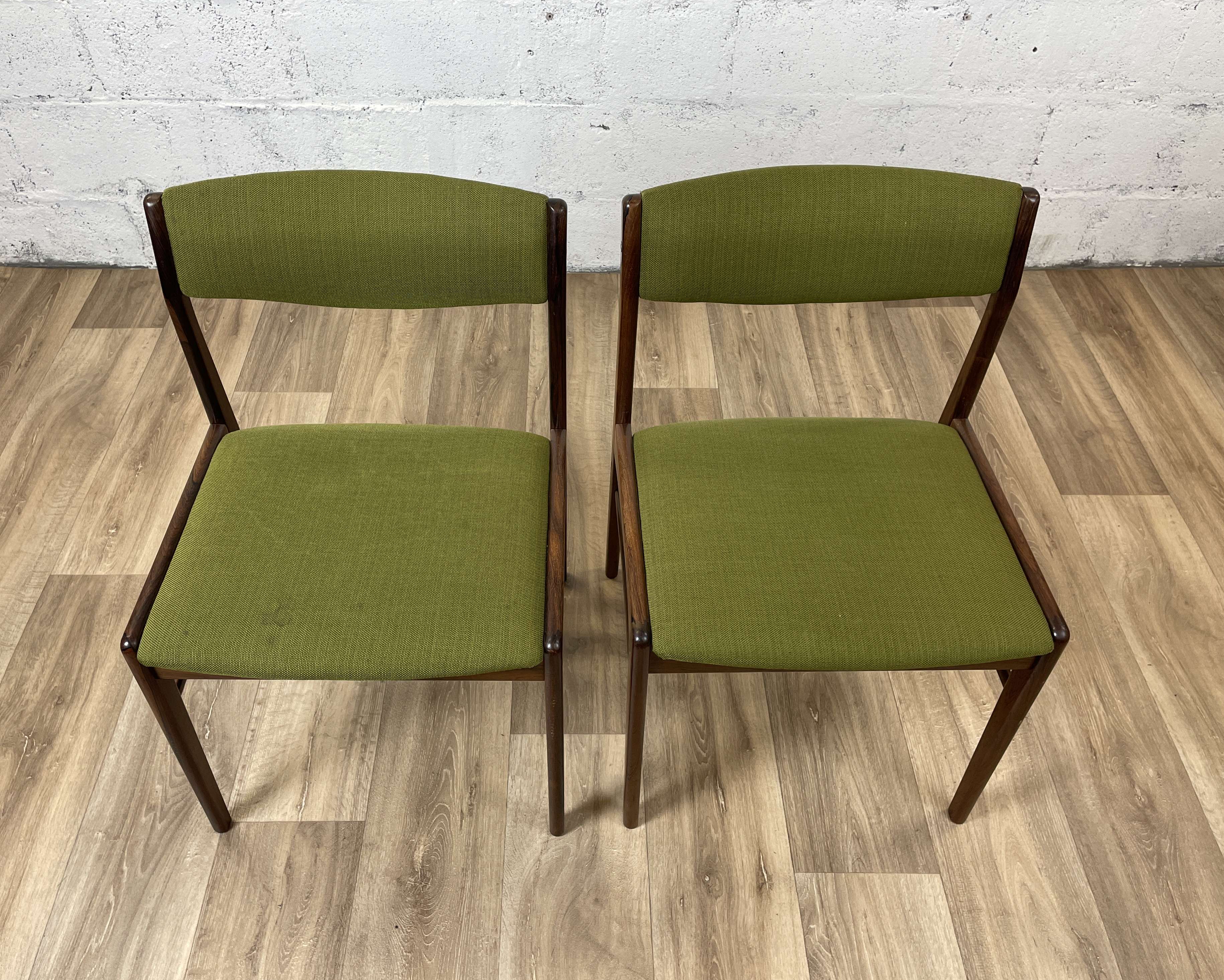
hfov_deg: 62.2
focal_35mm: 28
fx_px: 1014
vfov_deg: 51.5
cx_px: 573
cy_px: 478
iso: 80
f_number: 1.6
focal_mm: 4.2
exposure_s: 1/100
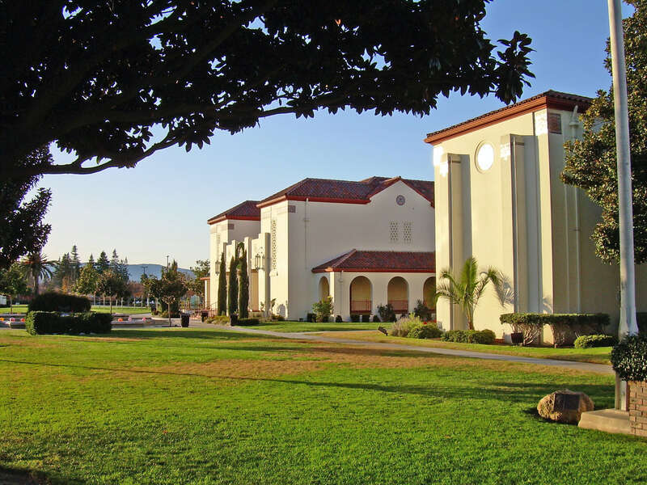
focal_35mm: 38
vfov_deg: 37.7
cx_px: 324
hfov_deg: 49.0
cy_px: 242
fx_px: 710
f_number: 4.6
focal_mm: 6.3
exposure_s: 1/297
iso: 50
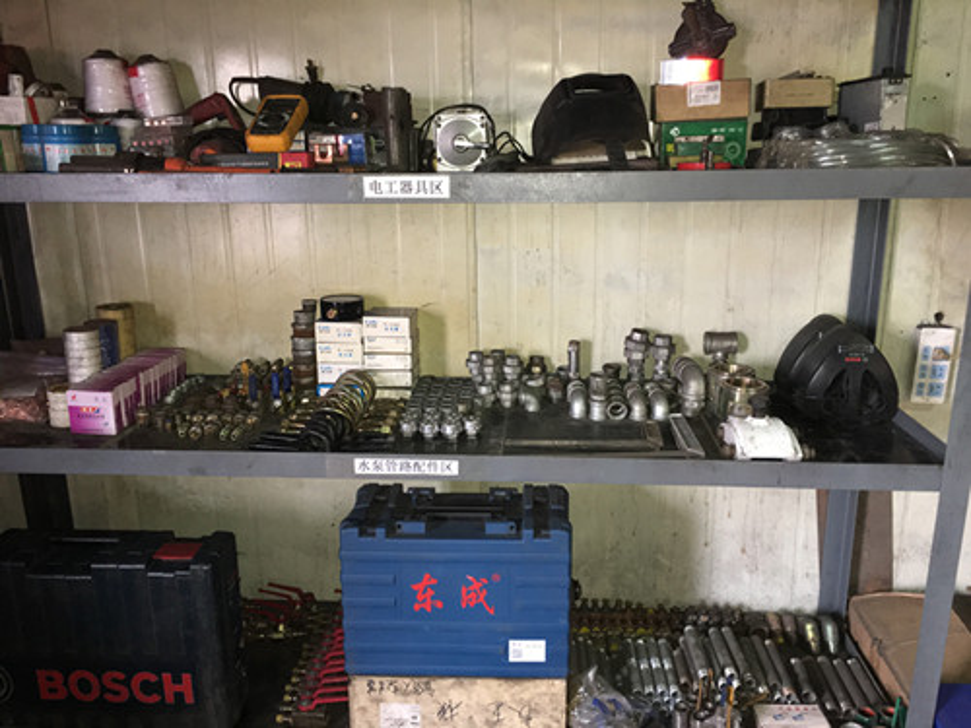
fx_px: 813
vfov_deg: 48.2
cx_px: 486
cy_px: 364
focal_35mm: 29
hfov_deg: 61.7
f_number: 2.2
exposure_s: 1/17
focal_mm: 4.15
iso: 125
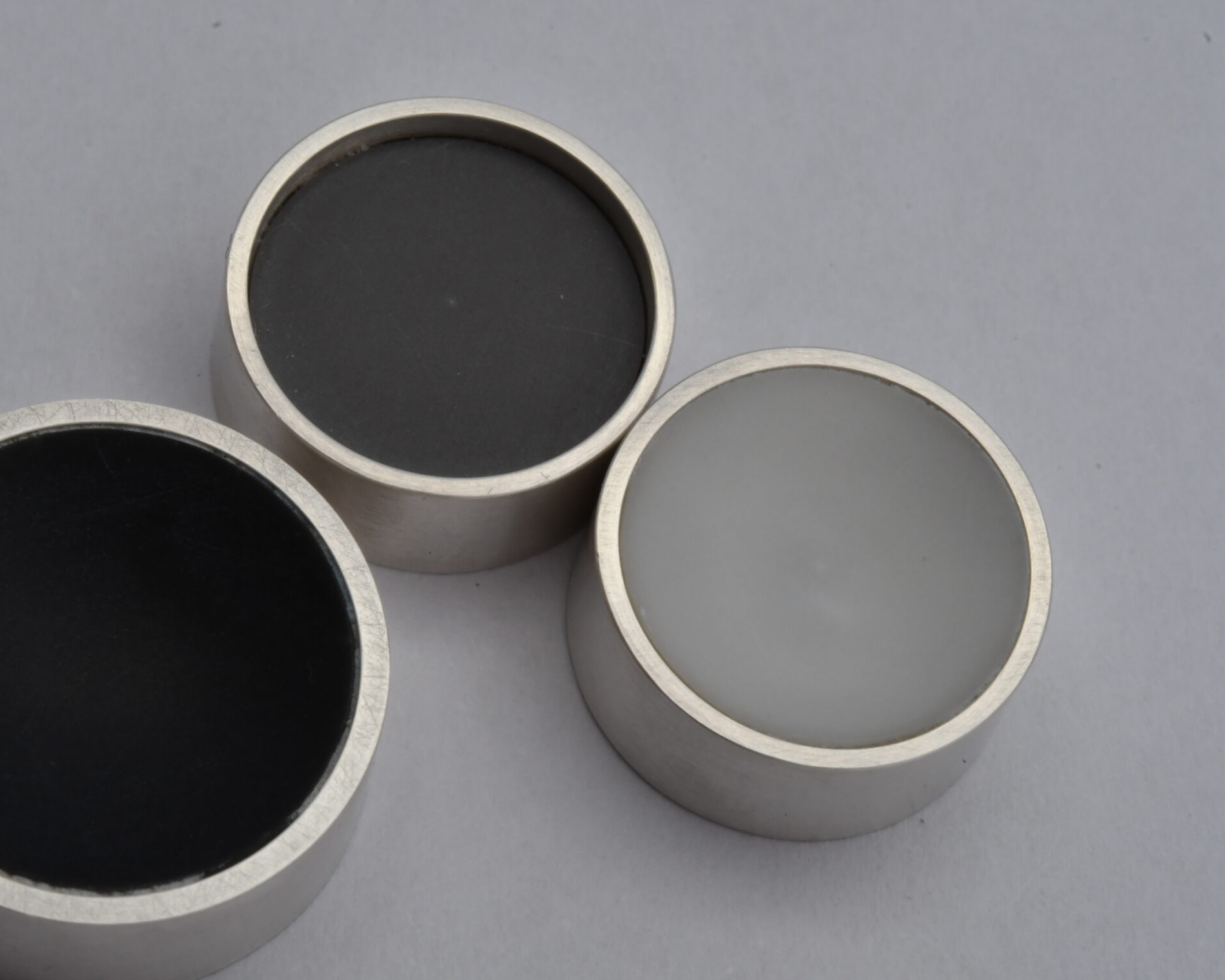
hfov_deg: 16.8
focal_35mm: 114
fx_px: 4132
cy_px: 480
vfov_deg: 13.5
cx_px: 493
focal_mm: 60
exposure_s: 1/60
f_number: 32
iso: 400
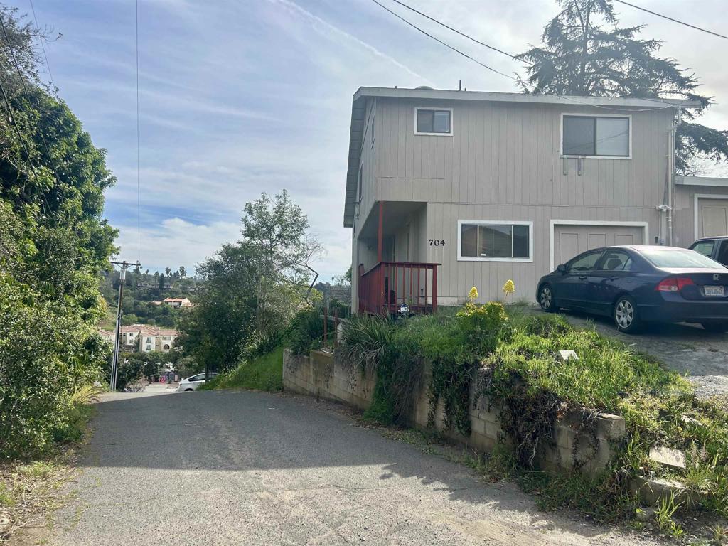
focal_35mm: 26
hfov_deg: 67.3
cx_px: 364
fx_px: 547
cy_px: 273
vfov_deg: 53.1
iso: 50
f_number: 1.5
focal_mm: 5.7
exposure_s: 1/5587
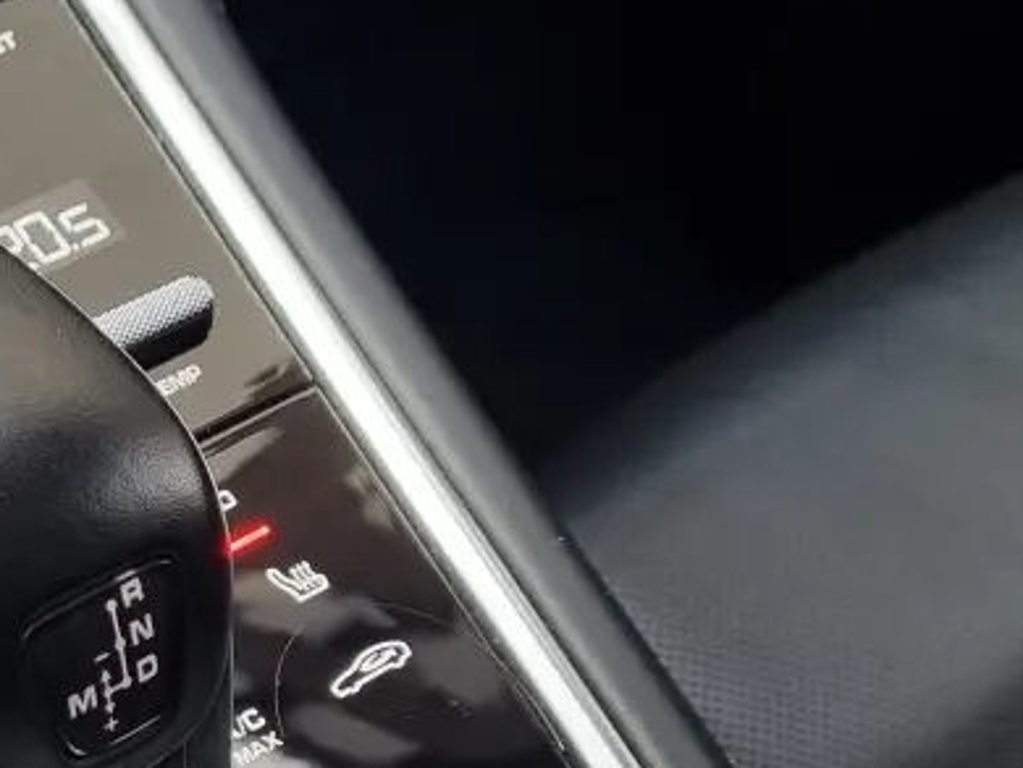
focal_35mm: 96
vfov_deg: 15.3
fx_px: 2839
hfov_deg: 19.9
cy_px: 605
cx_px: 34
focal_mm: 5.4
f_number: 1.8
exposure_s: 1/83
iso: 64
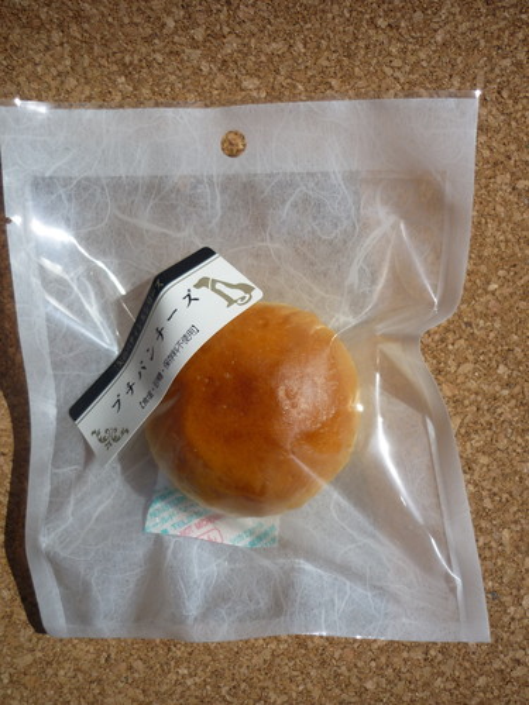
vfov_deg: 55.4
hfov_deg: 42.9
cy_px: 352
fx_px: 672
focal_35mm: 33
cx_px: 264
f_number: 8
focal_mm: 5.5
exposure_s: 1/500
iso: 80
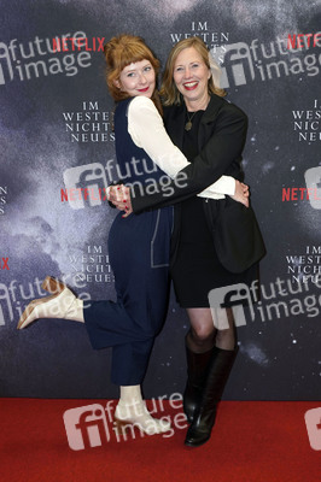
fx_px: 509
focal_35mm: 38
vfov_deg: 50.7
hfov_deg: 35.0
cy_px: 241
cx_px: 160
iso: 640
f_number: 5.6
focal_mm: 38
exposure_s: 1/160
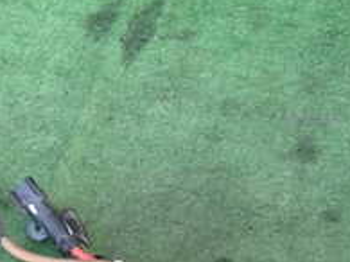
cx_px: 18
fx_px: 778
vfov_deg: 18.1
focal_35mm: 77
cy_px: 323
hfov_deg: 24.4
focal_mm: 4.5
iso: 125
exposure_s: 1/125
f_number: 2
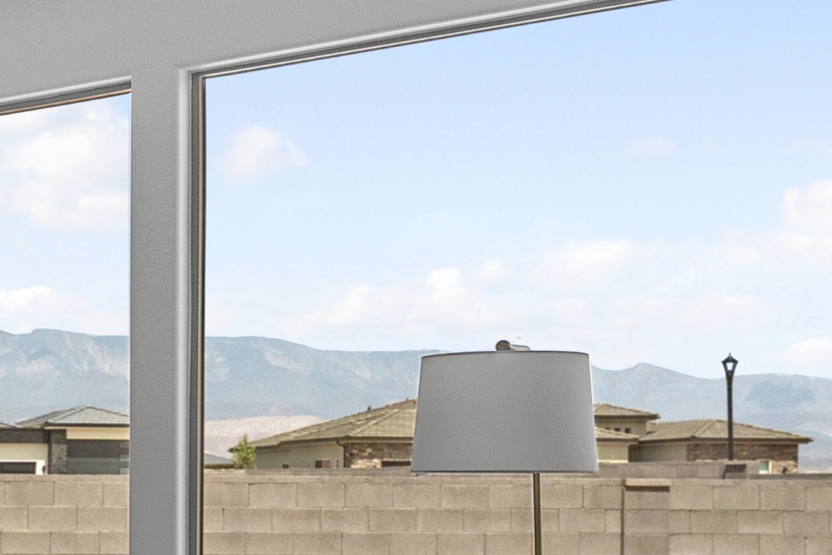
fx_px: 1732
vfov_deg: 17.9
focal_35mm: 75
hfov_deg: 24.4
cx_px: -178
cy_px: 524
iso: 800
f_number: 5.6
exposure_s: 1/500
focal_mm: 16.2
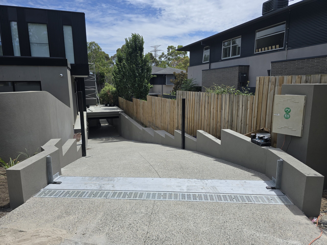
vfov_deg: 58.9
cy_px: 122
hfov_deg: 73.9
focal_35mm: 23
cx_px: 164
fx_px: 217
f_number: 1.7
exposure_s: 1/1090
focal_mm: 6.3
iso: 12
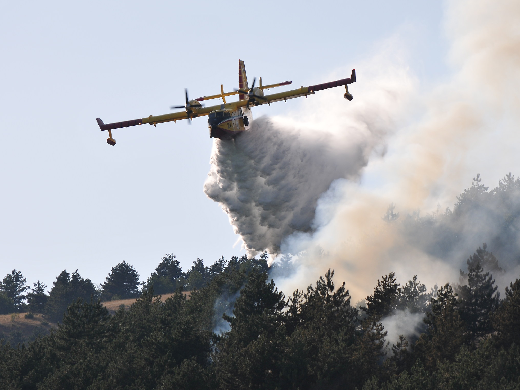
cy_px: 185
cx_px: 263
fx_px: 5137
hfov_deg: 5.8
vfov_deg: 4.3
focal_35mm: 342
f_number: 10
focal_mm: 200
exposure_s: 1/640
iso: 200
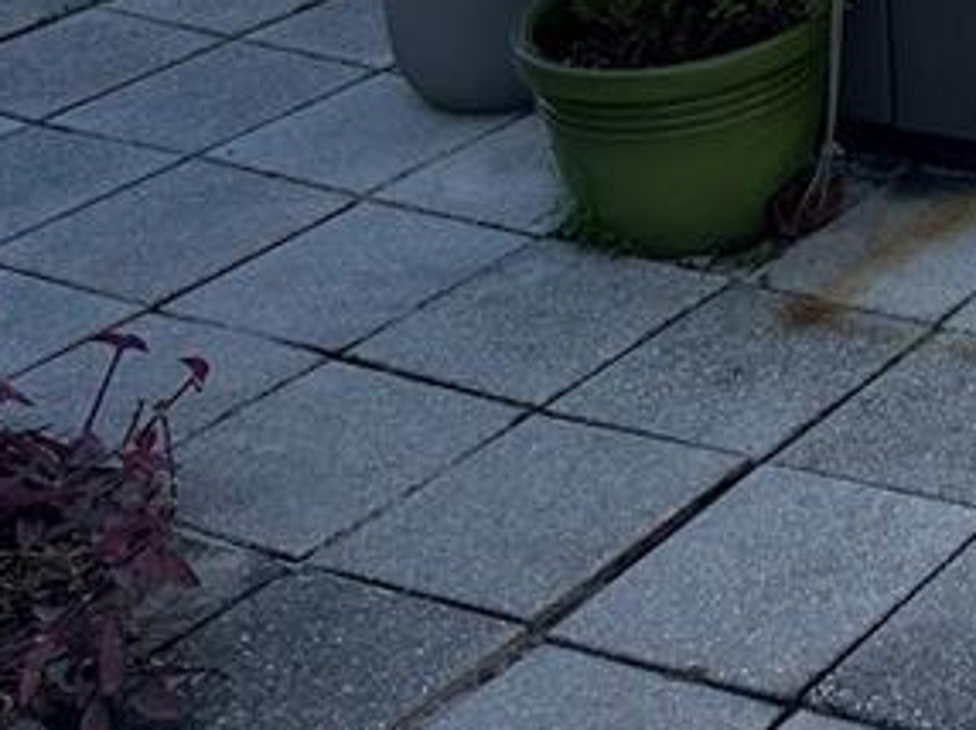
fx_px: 2423
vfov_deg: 15.1
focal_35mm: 86
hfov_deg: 18.4
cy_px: -532
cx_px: 1706
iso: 80
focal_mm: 6.86
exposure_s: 1/3247
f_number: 1.78
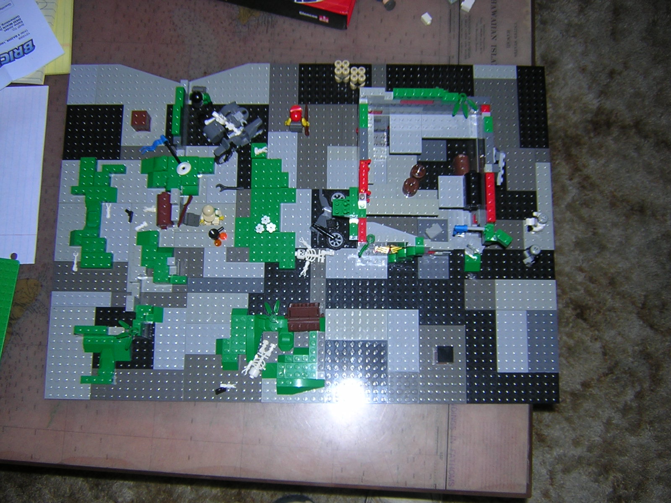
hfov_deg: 51.4
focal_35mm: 36
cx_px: 336
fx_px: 698
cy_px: 252
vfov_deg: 39.7
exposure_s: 1/60.1
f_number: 2.6
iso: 100
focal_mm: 4.7
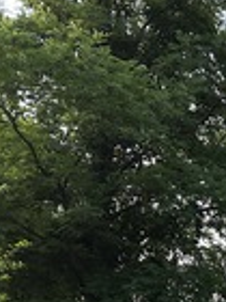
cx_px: 588
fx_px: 897
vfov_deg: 17.0
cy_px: 468
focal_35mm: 103
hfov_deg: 11.3
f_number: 1.78
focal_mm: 6.86
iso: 80
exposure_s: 1/1812
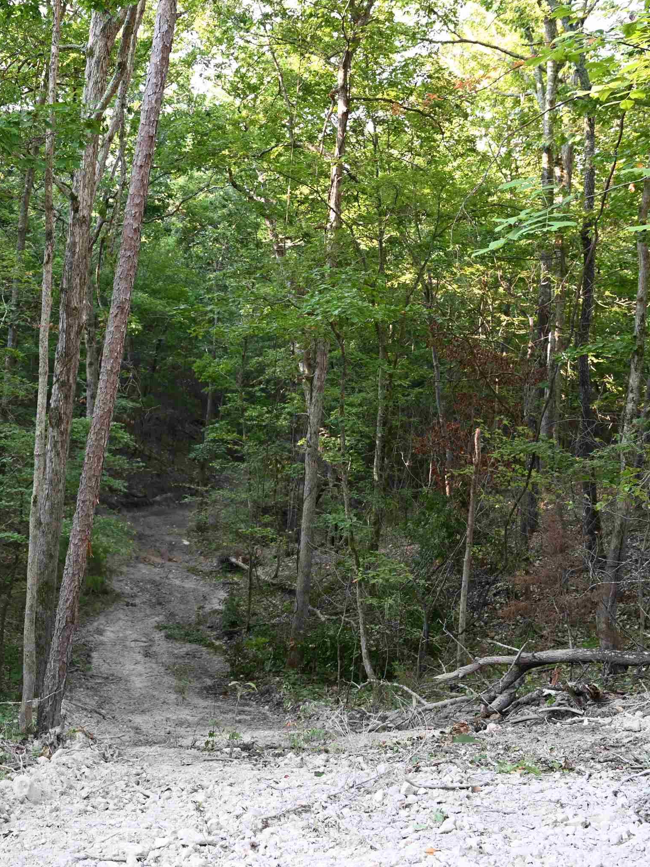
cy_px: 434
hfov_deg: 32.9
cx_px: 86
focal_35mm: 42
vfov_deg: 44.8
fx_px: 1052
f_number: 4
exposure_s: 1/125
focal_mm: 29
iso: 800
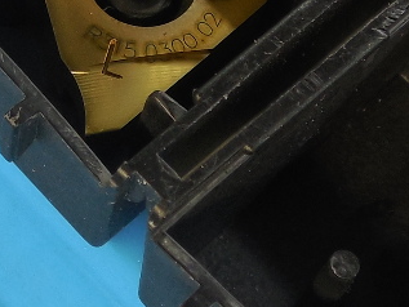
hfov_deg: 15.3
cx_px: -9
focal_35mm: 126
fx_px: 1489
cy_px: -34
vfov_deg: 11.6
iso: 125
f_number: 3.3
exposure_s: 1/200
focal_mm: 4.5
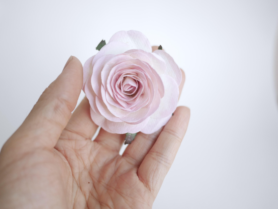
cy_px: 104
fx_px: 321
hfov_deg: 46.8
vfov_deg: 36.0
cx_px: 139
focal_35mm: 40
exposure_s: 1/60
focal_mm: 20
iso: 800
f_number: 1.7
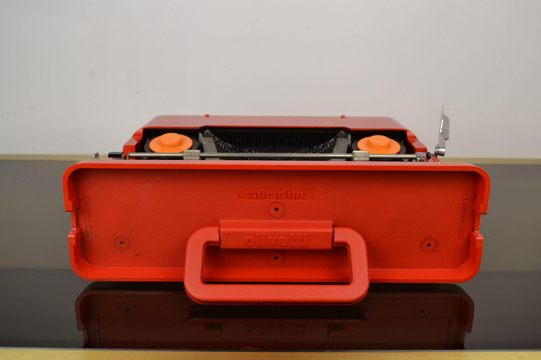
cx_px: 270
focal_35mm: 39
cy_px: 180
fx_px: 586
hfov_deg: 49.6
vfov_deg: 34.2
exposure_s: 1/125
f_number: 5.6
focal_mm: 26
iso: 400
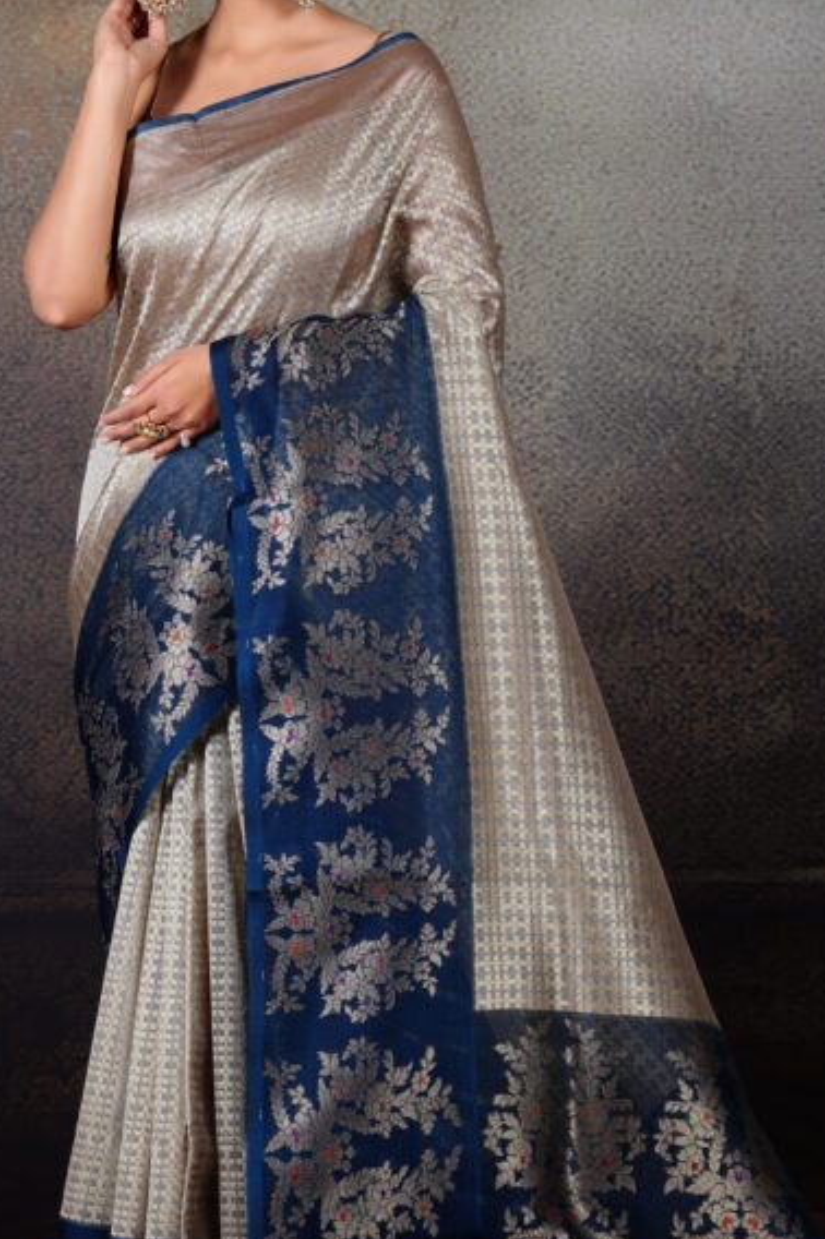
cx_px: 430
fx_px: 3820
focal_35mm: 111
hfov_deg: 12.3
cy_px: 613
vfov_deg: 18.4
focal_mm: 70
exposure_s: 1/160
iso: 125
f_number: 7.1
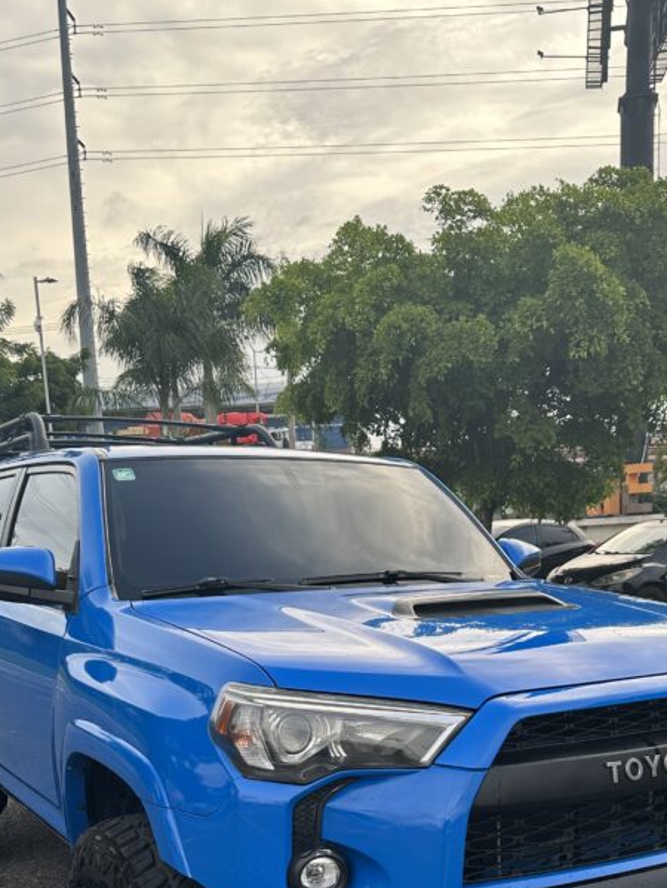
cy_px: 716
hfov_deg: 35.2
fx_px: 1052
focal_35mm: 41
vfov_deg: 43.5
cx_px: 325
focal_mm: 6.86
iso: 80
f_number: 1.78
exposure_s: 1/226
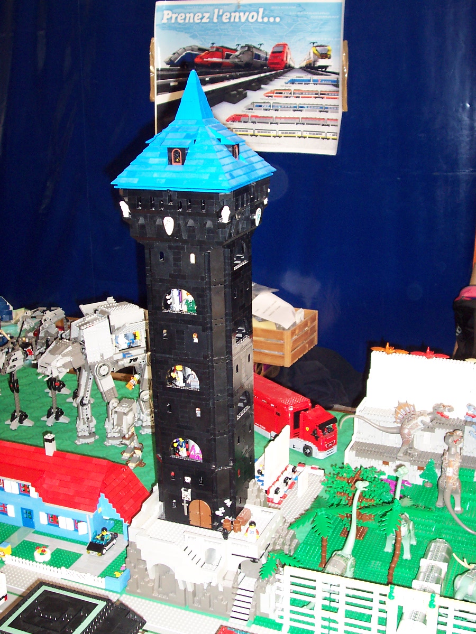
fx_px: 843
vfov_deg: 41.2
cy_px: 317
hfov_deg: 31.5
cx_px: 238
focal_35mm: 46
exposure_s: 1/60
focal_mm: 7
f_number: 3
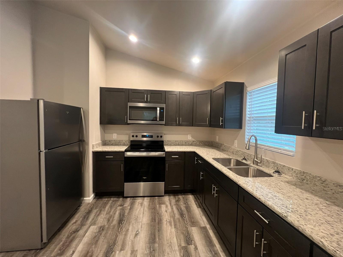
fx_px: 129
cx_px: 172
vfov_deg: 89.9
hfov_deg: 106.2
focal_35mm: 13
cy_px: 128
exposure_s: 1/60
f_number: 1.8
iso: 500
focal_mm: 1.57
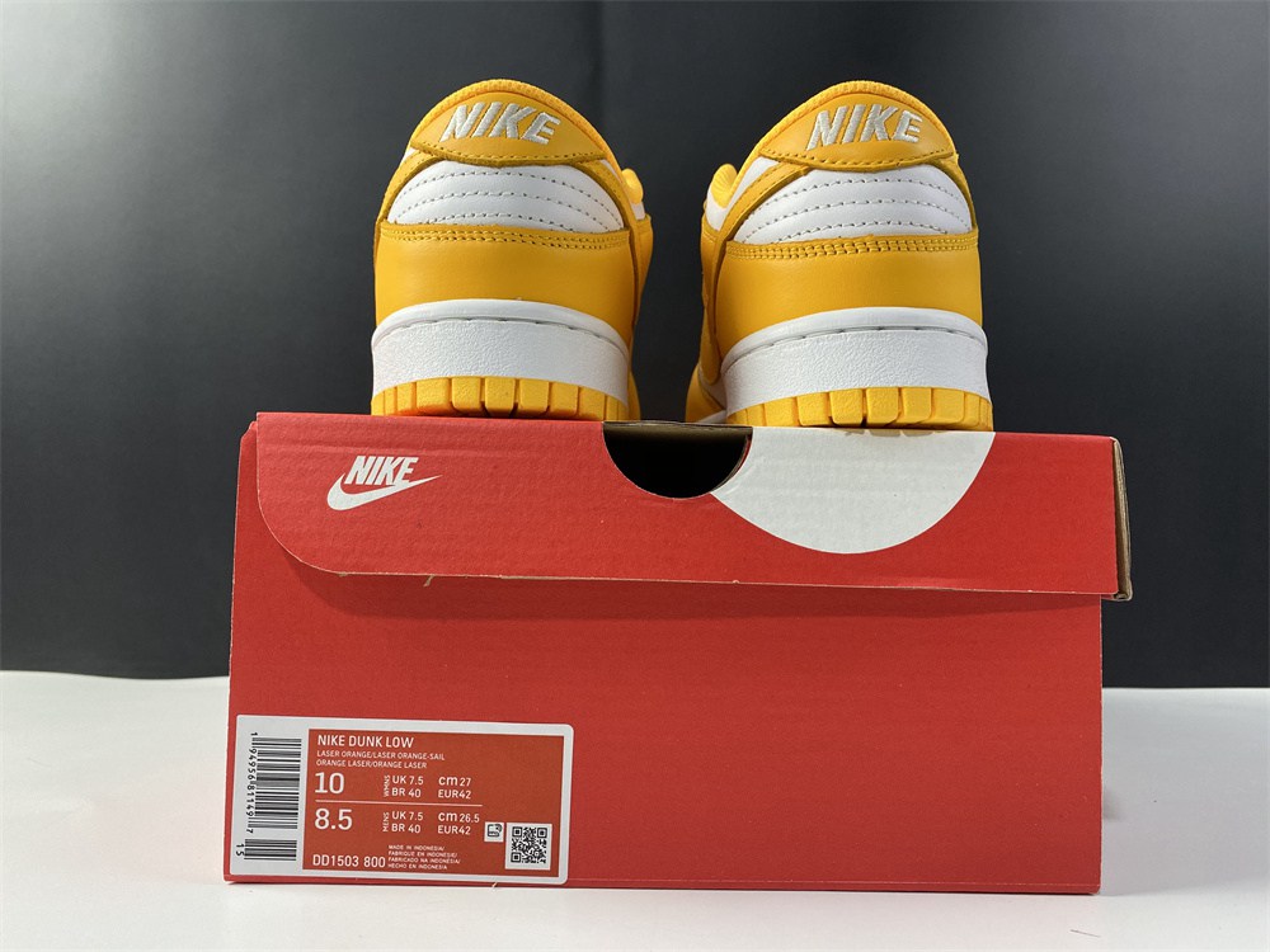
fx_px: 954
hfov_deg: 67.3
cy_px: 476
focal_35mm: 26
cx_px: 635
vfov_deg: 53.1
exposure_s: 1/100
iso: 80
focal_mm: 4.25
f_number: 1.8
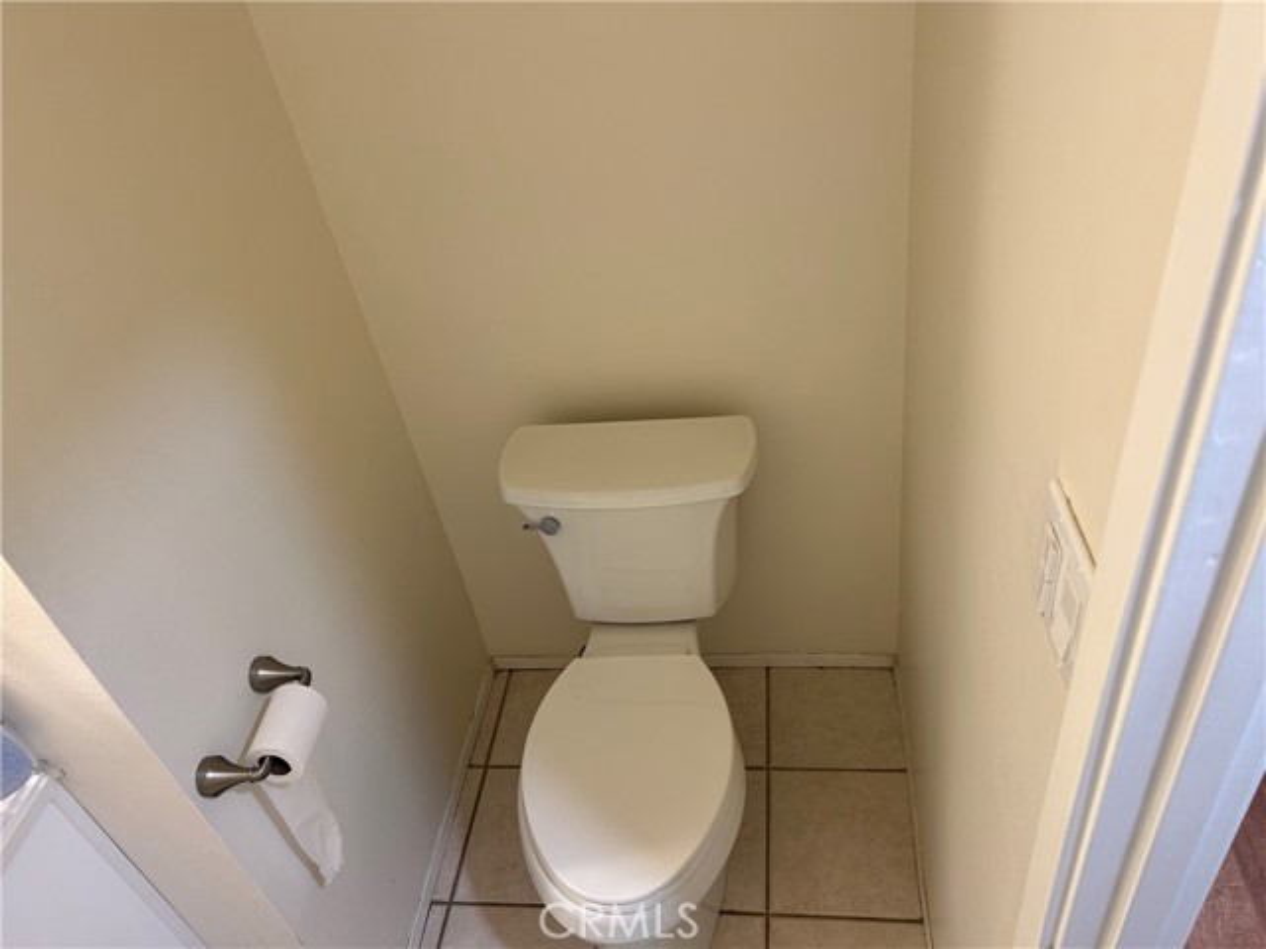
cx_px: 633
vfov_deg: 53.1
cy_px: 474
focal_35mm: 26
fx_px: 951
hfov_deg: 67.3
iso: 64
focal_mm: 5.7
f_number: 1.5
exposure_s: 1/60
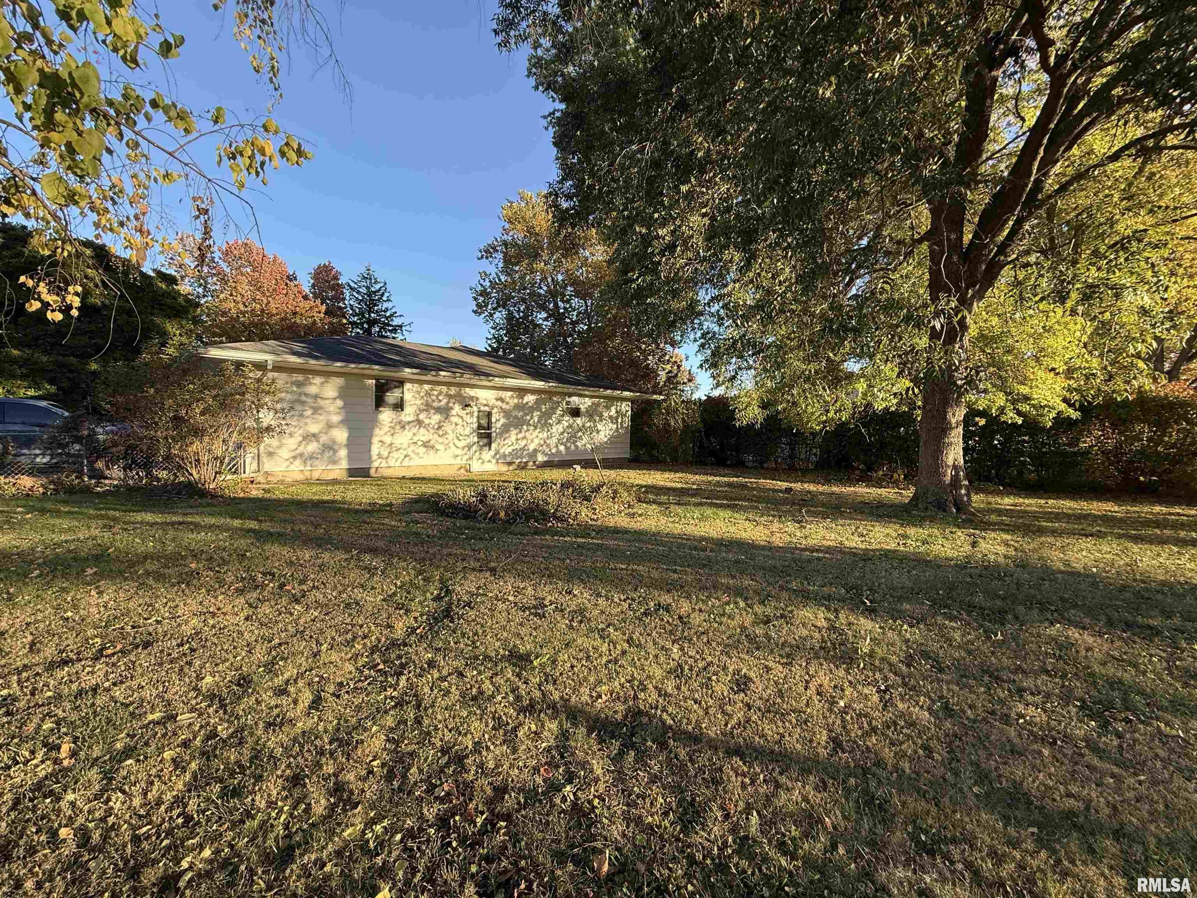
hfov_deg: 102.1
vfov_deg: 85.7
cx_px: 598
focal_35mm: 14
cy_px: 449
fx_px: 484
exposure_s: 1/465
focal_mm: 2.22
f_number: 2.2
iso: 64
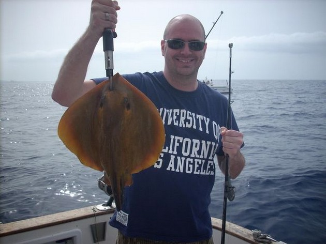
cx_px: 163
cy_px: 122
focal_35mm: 37
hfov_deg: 50.2
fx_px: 348
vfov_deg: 38.6
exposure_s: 1/402
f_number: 5.6
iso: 64
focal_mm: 6.2
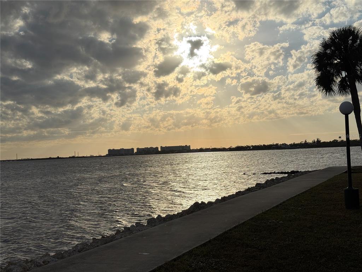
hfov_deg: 39.7
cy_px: 136
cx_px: 181
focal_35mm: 48
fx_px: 502
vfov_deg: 30.3
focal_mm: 6.76
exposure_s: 1/27778
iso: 50
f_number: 1.78
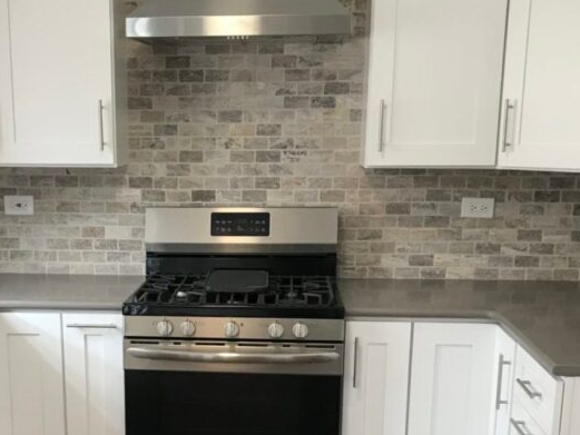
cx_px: 193
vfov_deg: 26.0
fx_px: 922
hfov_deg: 34.6
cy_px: 364
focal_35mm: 55
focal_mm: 3.99
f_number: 1.8
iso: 32
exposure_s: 1/30
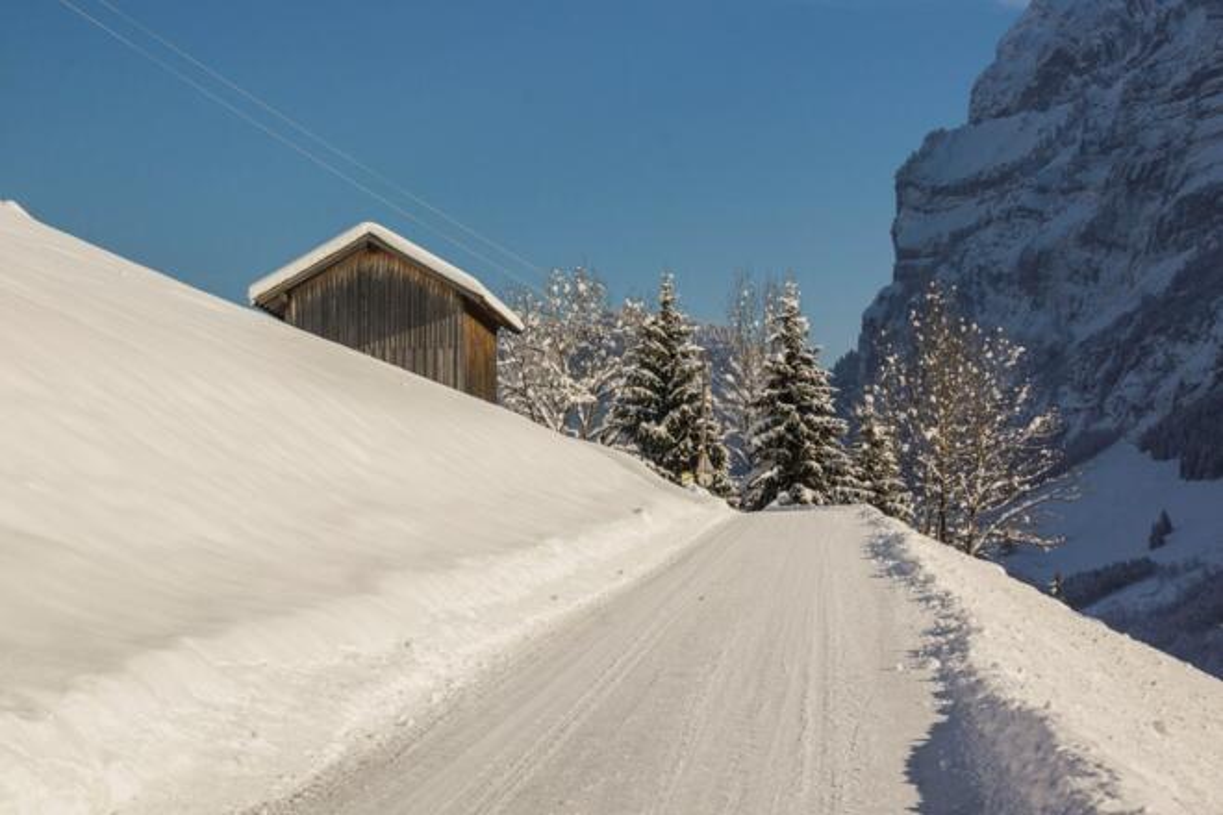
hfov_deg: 24.6
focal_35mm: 82
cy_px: 408
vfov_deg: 16.6
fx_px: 2802
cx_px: 612
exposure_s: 1/400
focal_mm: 55
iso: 100
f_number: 11
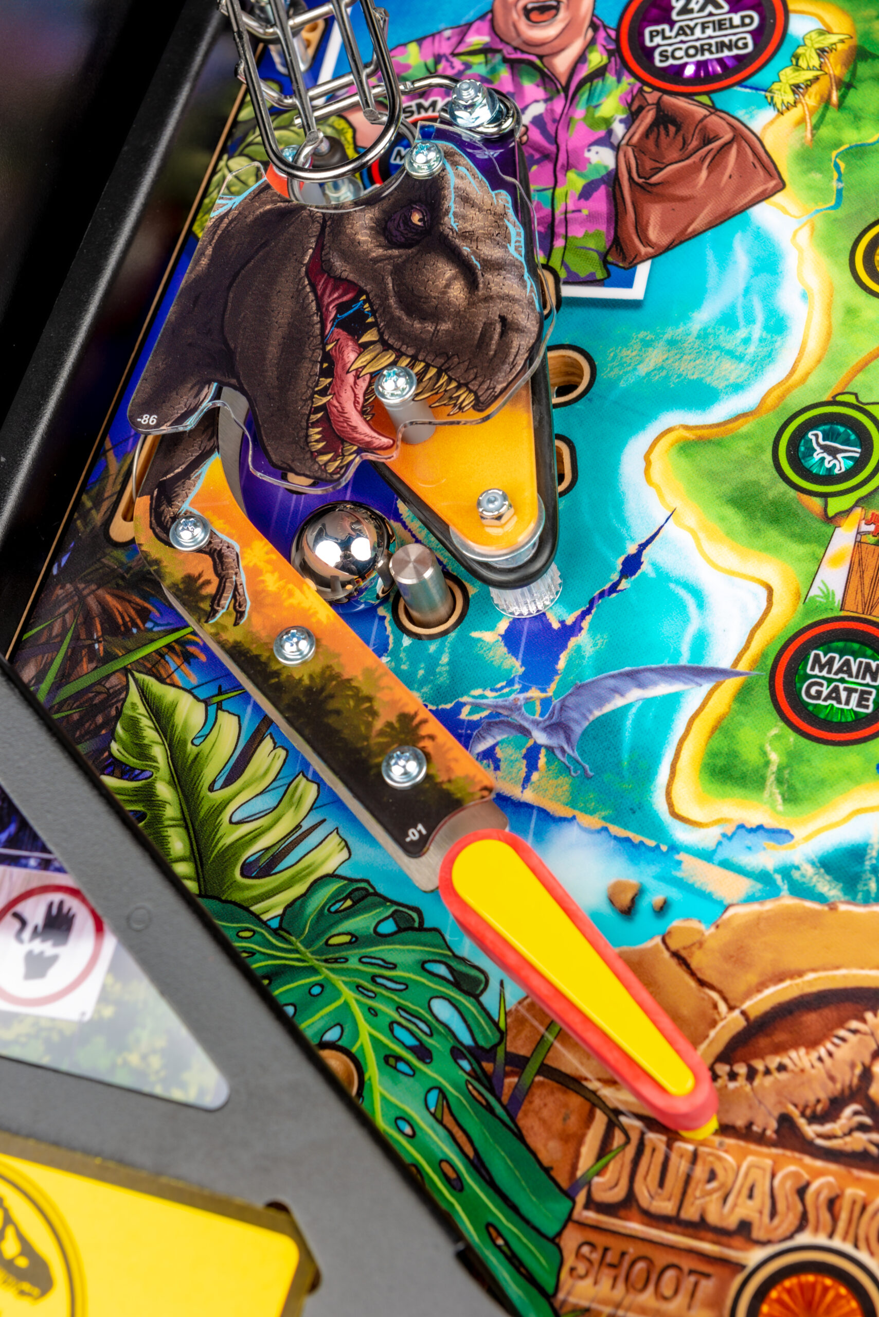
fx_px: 2561
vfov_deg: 28.8
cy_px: 658
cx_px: 440
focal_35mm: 70
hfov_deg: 19.5
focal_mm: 70
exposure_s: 1/100
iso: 100
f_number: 10
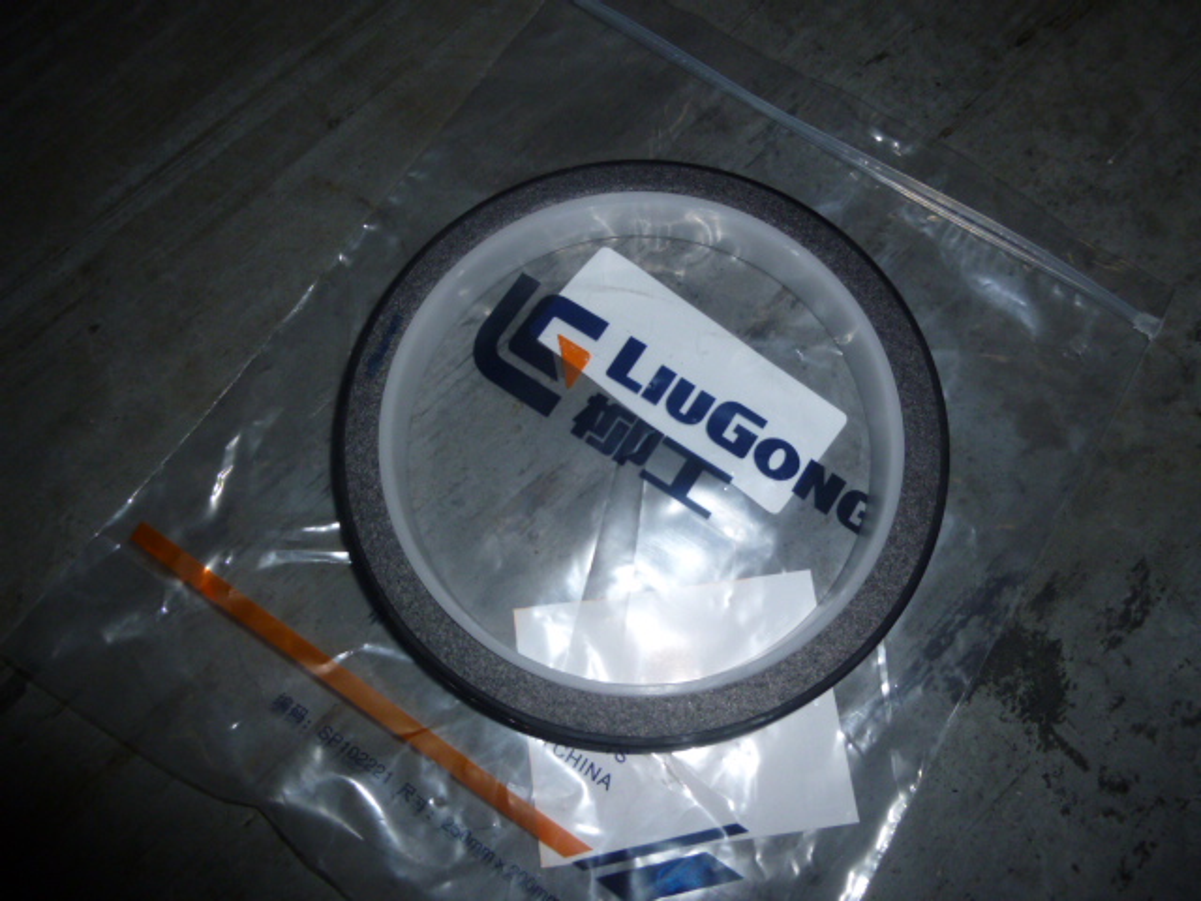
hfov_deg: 69.4
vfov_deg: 54.9
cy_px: 450
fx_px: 867
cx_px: 600
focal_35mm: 25
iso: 100
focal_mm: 4.5
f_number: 3.1
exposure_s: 1/60
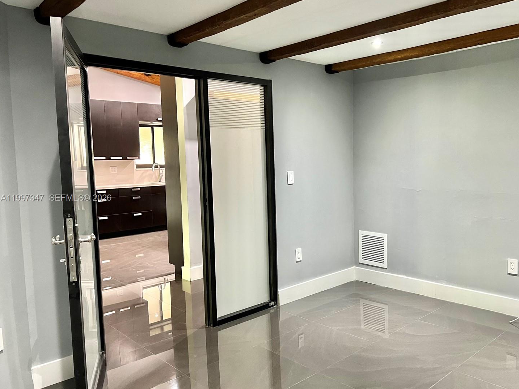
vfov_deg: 48.2
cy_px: 198
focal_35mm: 29
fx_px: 435
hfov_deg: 61.5
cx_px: 288
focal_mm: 5.7
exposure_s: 1/60
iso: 320
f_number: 1.5
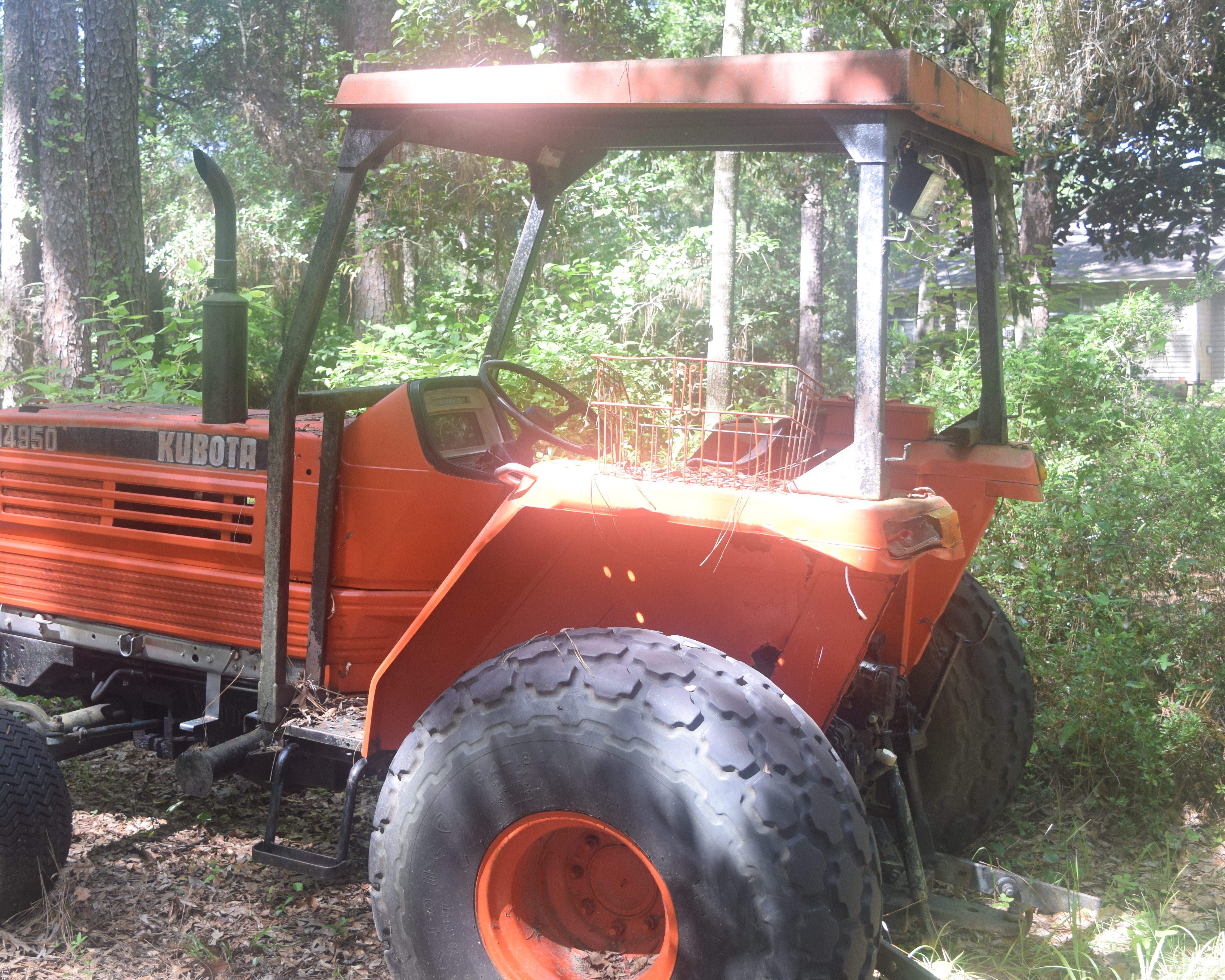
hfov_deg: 42.6
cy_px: 561
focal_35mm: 43
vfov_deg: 34.8
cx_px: 458
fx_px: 1559
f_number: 5.6
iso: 400
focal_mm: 22
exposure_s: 1/125
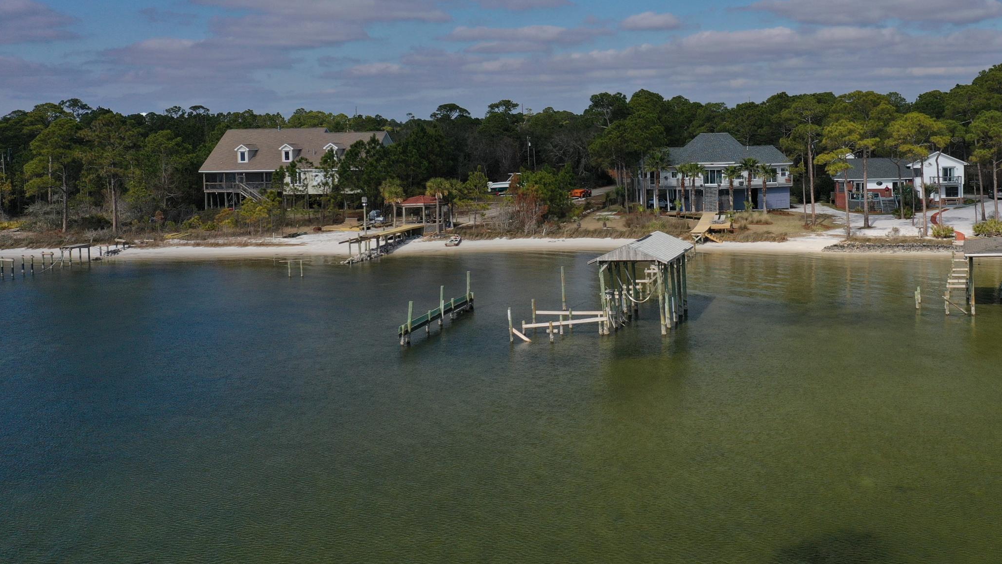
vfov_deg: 27.5
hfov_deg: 46.4
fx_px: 1142
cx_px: 694
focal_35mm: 43
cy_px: 176
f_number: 5
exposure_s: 1/320
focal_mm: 10.26
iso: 100
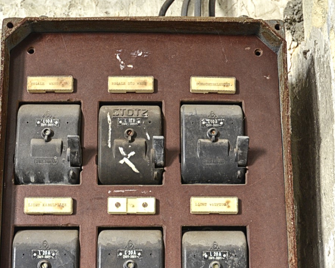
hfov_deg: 33.6
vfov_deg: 26.2
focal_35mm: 56
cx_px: 163
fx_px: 555
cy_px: 245
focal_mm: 22
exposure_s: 1/13
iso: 800
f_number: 4.5
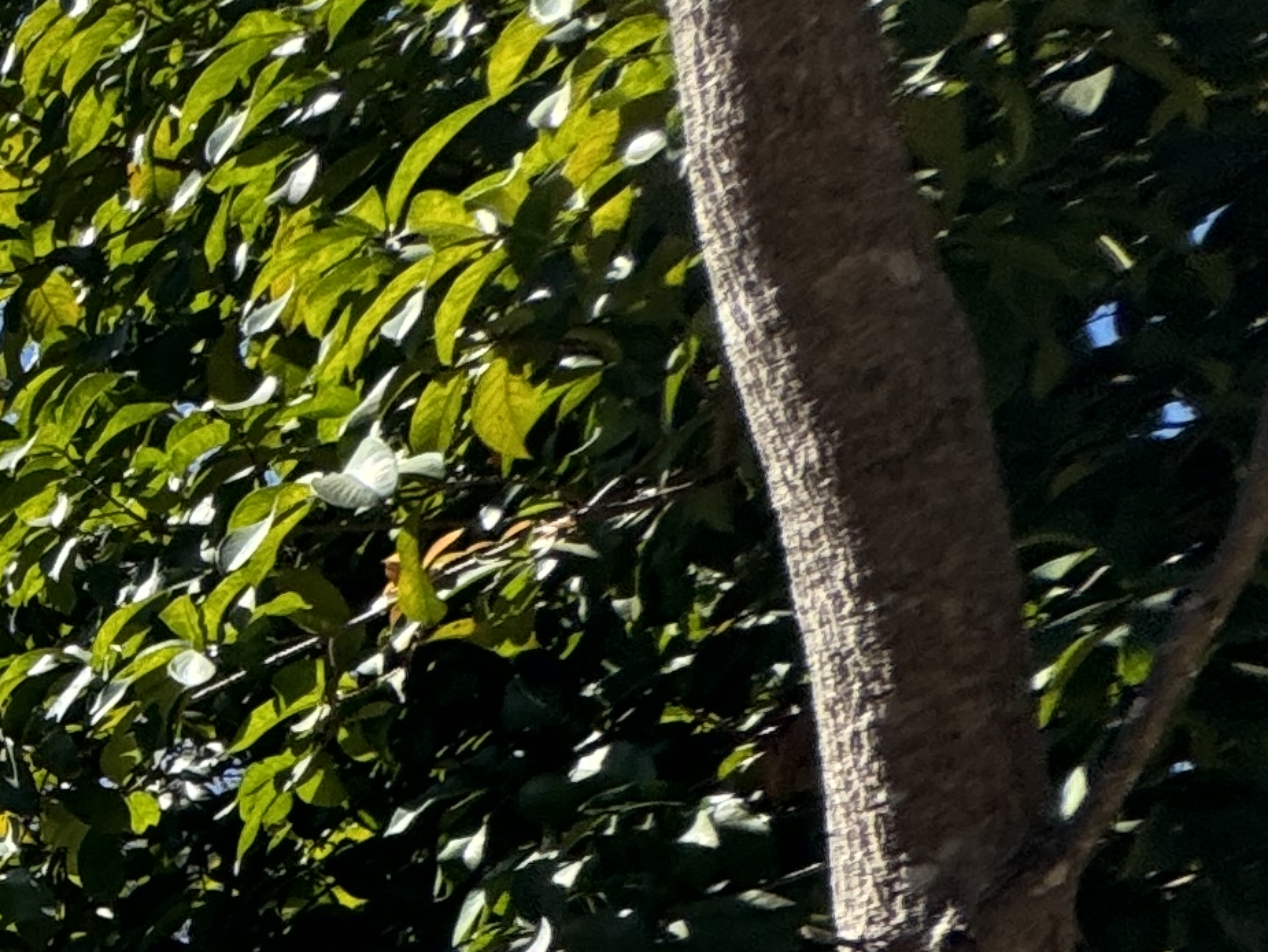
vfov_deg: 19.8
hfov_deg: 17.4
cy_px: 1550
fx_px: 2235
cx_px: -1482
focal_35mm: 61
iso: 40
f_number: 2.2
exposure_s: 1/921
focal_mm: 2.22
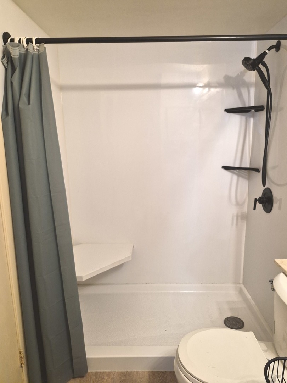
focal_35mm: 23
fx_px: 254
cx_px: 144
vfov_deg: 73.9
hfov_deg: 58.9
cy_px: 192
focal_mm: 5.4
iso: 800
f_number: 1.8
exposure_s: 1/120
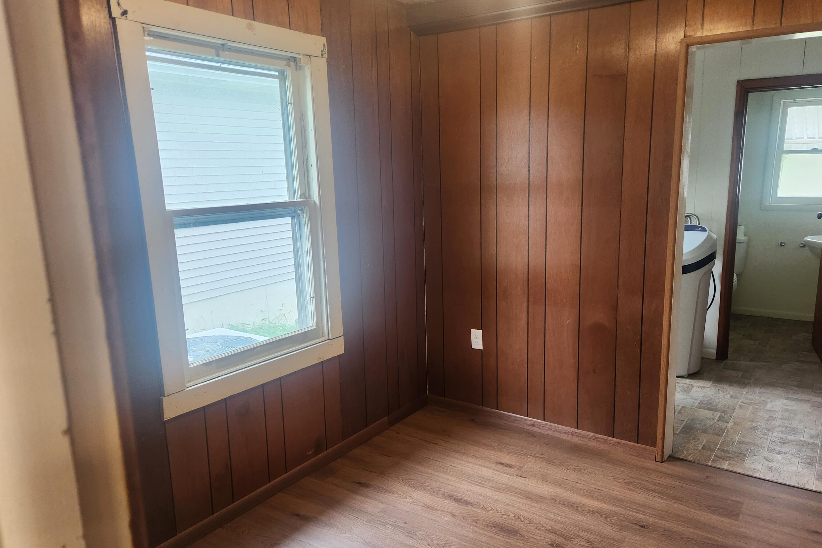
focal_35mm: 27
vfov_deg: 47.9
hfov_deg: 67.3
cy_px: 295
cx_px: 448
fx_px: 616
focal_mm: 5.4
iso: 200
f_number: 1.8
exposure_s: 1/120
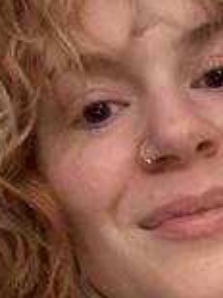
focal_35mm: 85
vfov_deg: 22.8
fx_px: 731
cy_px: 233
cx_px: 233
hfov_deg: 16.9
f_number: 1.9
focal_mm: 2.69
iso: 1000
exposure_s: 1/15
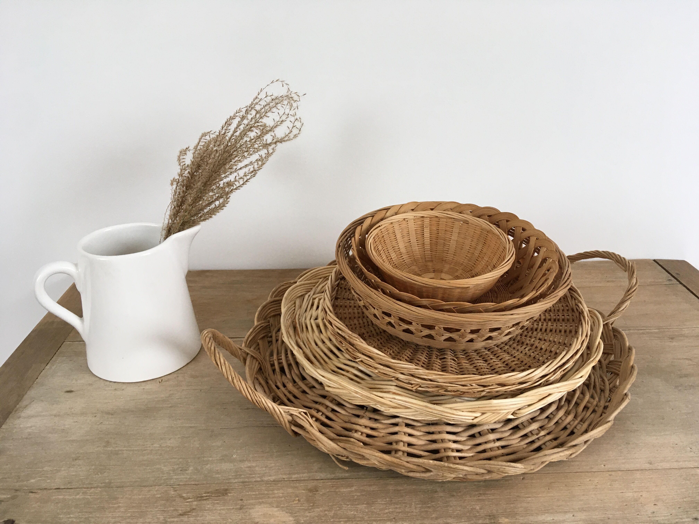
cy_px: 262
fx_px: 586
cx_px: 350
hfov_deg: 61.7
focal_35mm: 29
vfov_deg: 48.2
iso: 50
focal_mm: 4.15
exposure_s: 1/33
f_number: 2.2
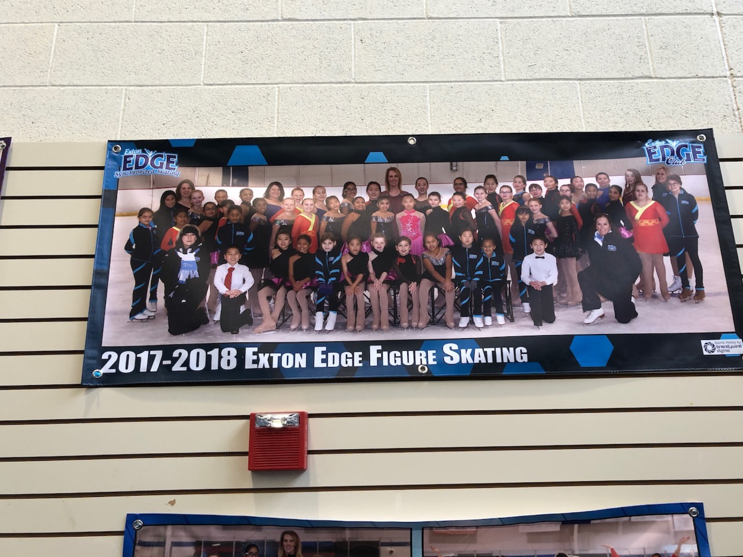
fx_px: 622
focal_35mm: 29
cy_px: 274
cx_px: 383
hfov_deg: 61.6
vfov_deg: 48.2
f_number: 1.8
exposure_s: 1/30
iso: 25
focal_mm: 4
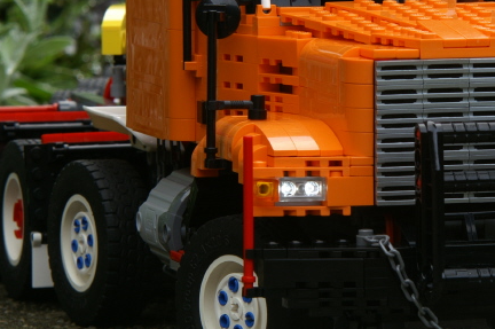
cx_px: 364
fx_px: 4009
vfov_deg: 4.7
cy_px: 100
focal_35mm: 292
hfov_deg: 7.1
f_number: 18
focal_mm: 105
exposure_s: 1/6
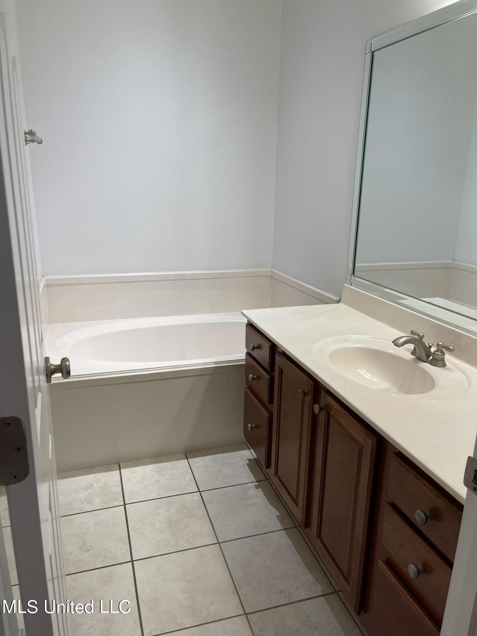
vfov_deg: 67.3
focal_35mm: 26
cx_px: 238
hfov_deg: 53.1
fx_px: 478
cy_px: 318
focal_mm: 5.1
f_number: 1.6
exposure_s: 1/120
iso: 50
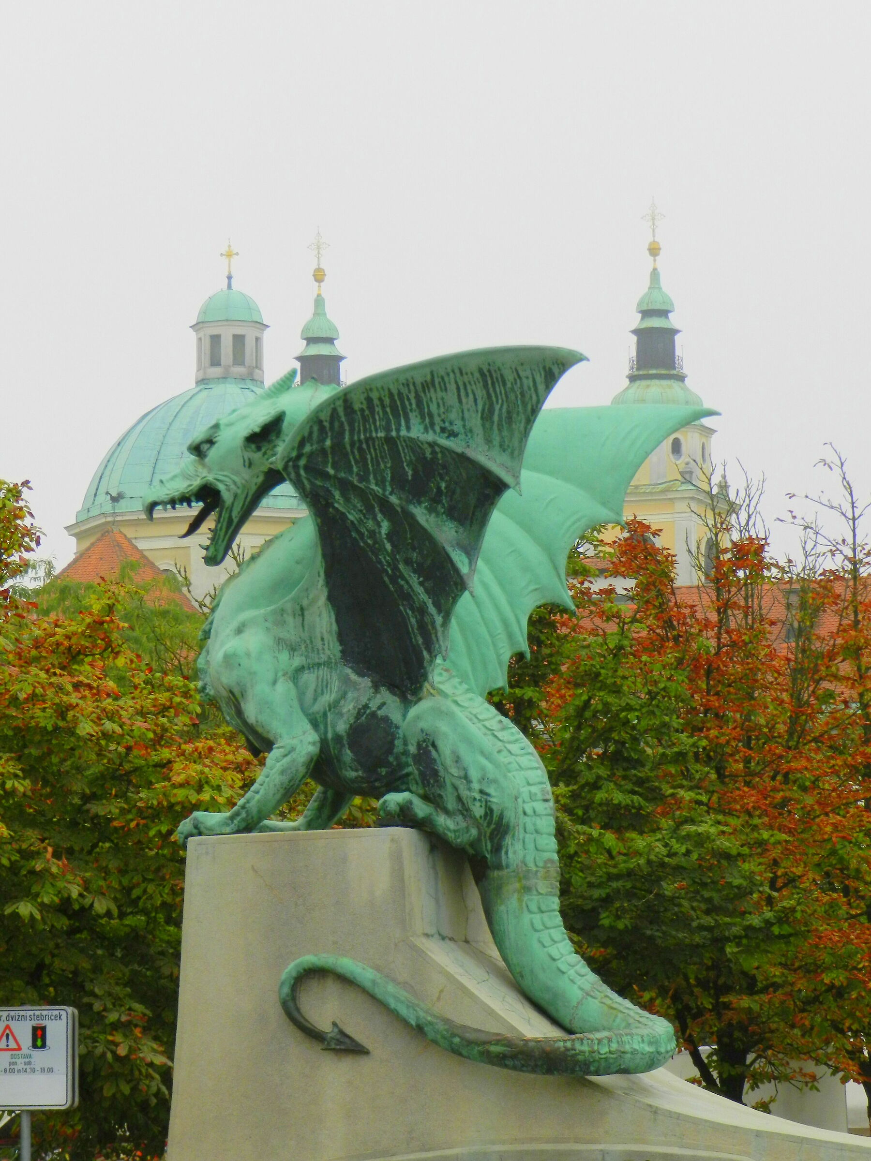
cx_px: 436
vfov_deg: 15.2
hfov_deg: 11.4
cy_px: 580
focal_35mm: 130
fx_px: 4361
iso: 250
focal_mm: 23.1
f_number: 5
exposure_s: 1/400
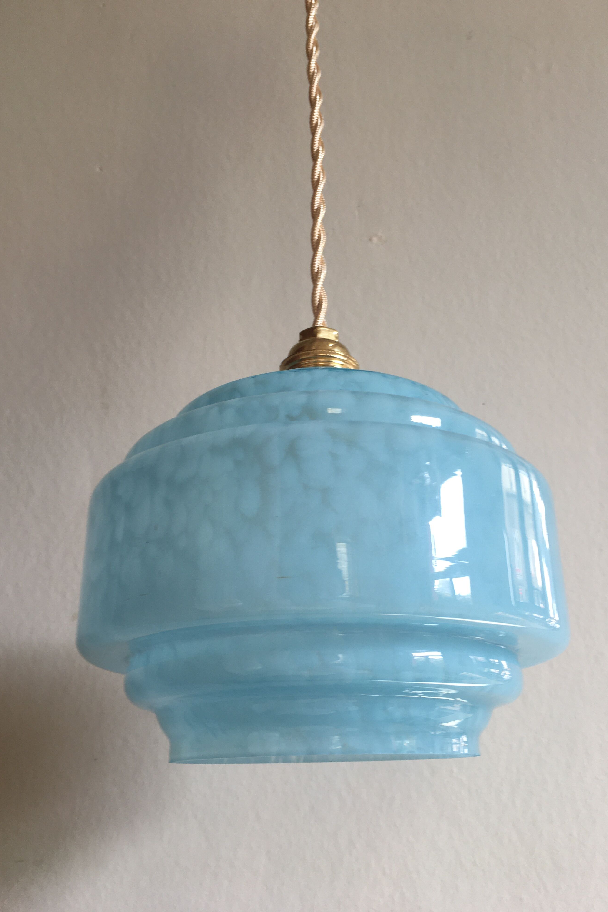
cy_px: 454
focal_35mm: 31
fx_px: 785
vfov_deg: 60.3
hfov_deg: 42.3
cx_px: 316
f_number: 2.2
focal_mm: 4.15
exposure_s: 1/50
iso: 25
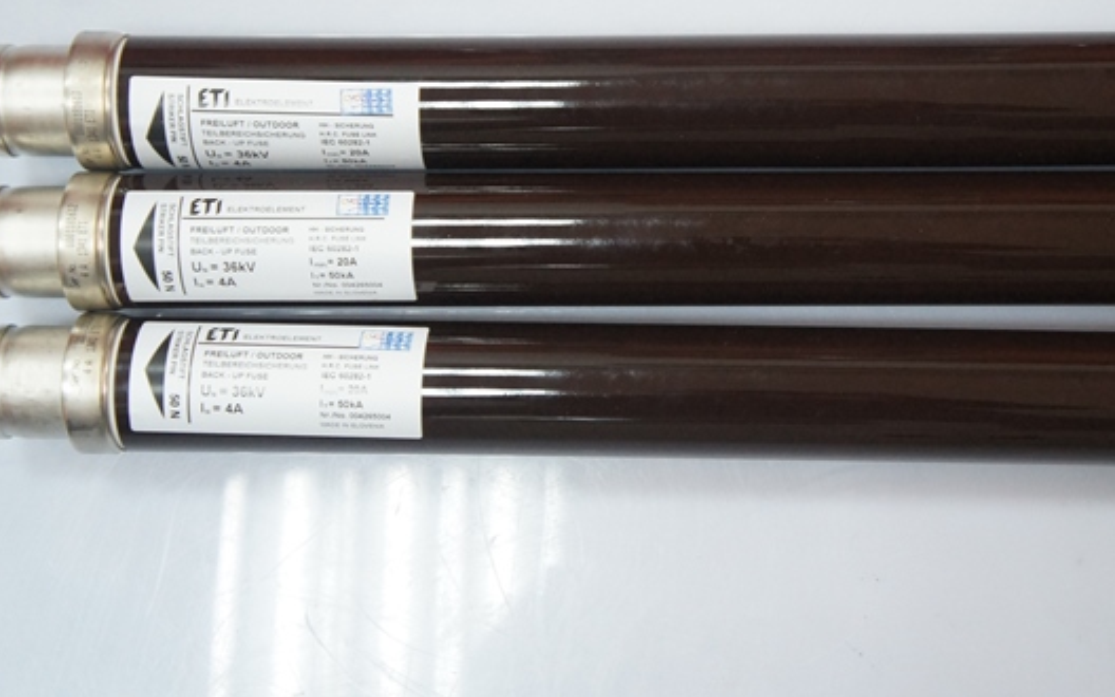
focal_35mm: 72
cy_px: 253
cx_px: 760
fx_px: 2181
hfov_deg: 28.5
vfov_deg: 18.1
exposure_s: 1/60
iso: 1600
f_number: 4
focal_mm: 31
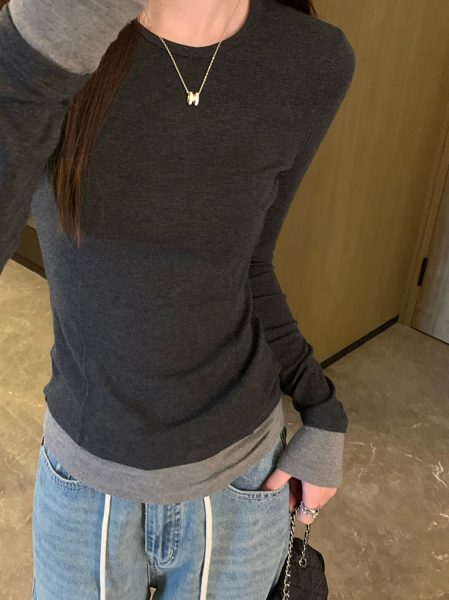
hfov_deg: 40.3
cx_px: 162
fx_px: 606
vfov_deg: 52.5
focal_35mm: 35
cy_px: 269
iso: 640
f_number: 1.8
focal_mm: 4.25
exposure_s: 1/20
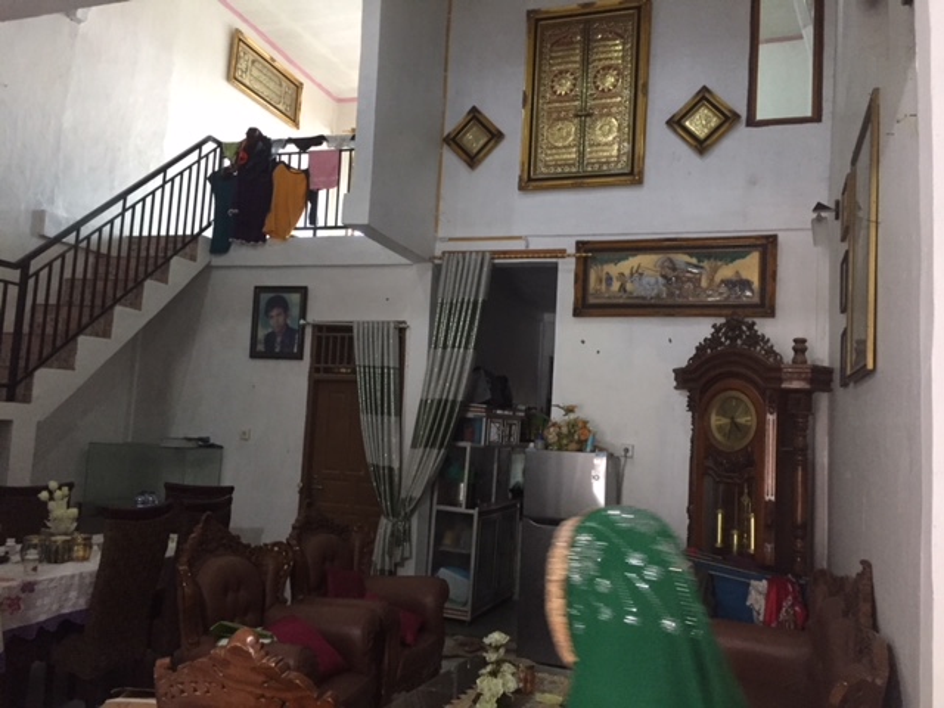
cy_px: 354
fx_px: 791
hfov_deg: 61.7
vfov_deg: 48.2
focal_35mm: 29
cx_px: 472
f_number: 2.2
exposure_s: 1/17
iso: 250
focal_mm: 4.15
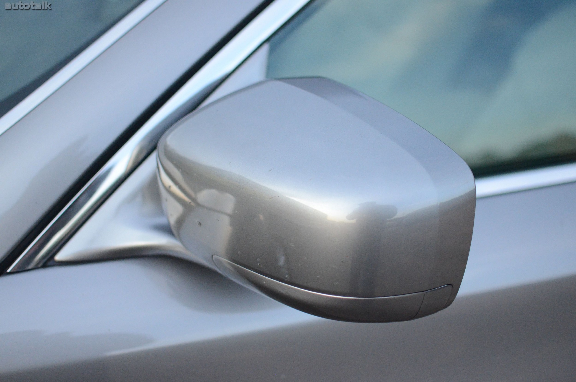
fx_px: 838
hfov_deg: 37.9
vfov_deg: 25.6
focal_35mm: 52
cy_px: 191
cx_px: 288
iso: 3200
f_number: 1.8
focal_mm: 35
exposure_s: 1/6400
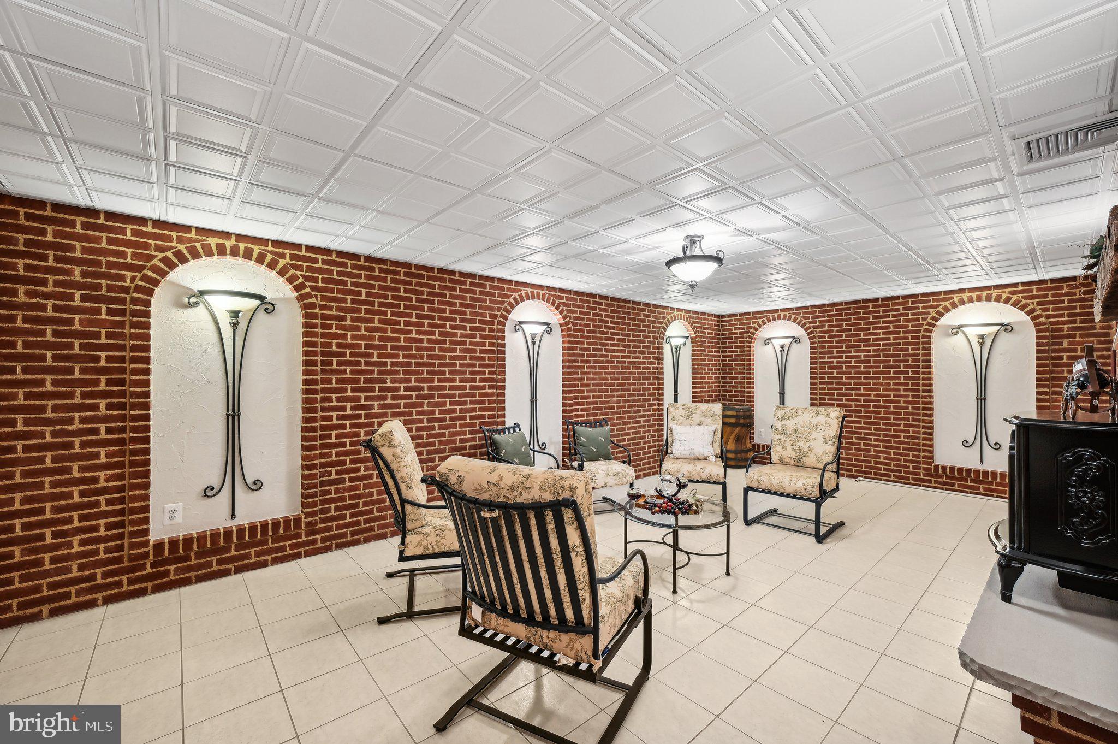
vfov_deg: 81.1
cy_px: 372
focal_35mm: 14
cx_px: 559
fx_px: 434
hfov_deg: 104.3
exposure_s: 1/4
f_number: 8
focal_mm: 14
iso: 400
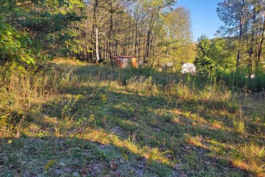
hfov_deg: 65.5
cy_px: 98
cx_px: 136
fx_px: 206
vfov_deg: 46.3
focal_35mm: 28
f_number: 2.4
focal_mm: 4.3
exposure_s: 1/116
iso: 50
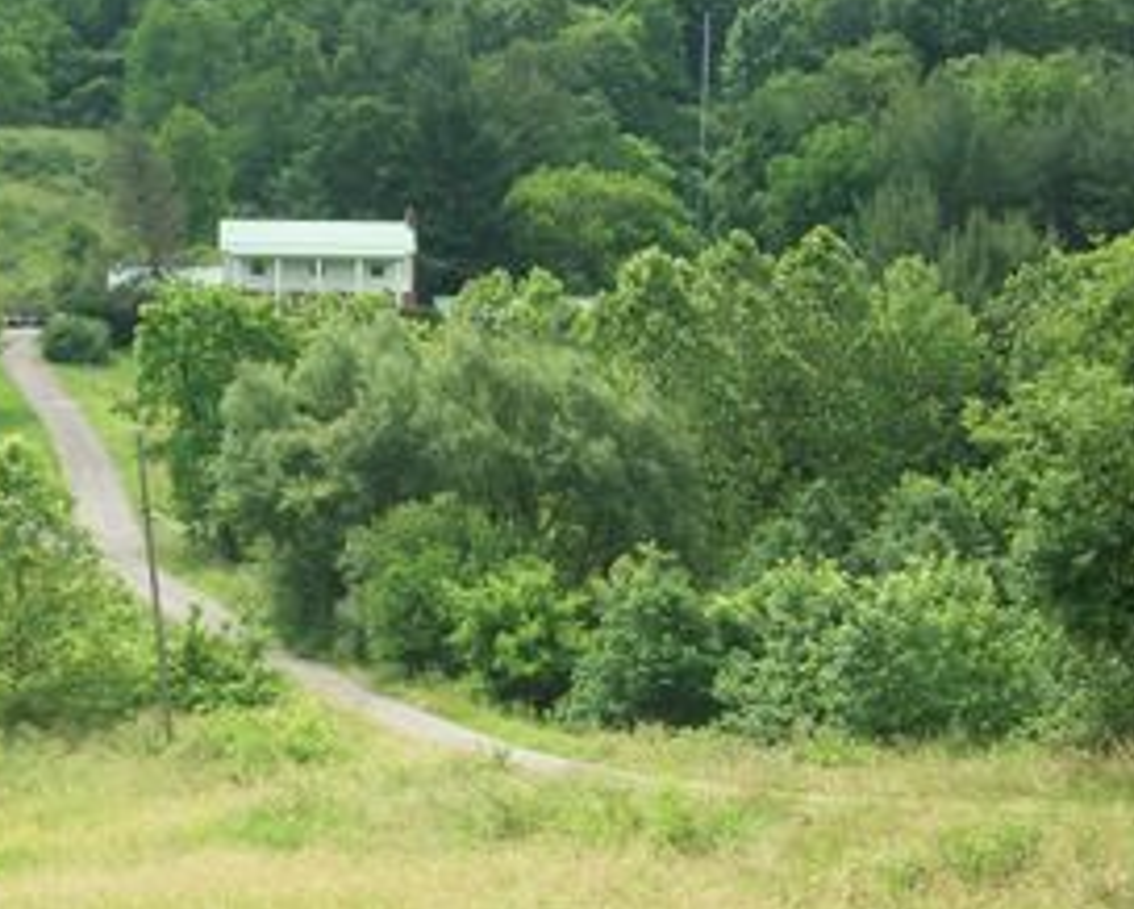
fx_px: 3426
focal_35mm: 102
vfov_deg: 15.1
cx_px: 436
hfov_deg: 18.8
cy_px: 565
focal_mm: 11
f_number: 4.1
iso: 80
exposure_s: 1/500
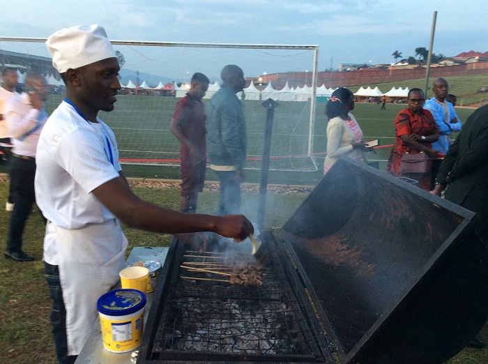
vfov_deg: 44.0
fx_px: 450
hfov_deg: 56.9
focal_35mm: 32
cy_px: 182
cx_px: 244
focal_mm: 3.3
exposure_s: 1/24
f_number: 2.4
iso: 50
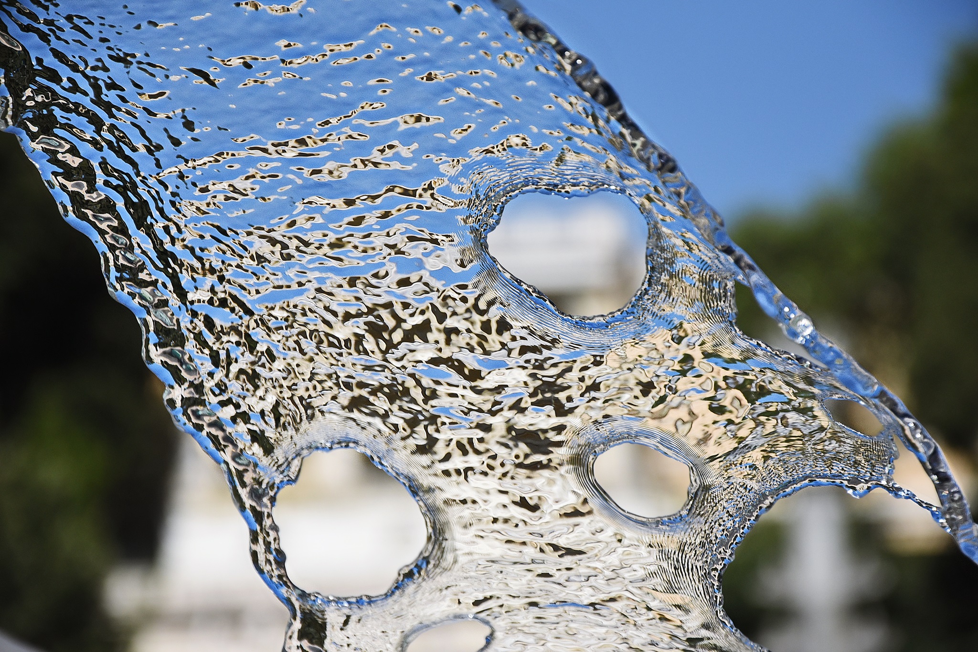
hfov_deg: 13.0
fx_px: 4278
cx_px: 489
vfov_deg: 8.7
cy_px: 326
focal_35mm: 158
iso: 800
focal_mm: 105
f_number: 5.6
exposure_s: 1/6400
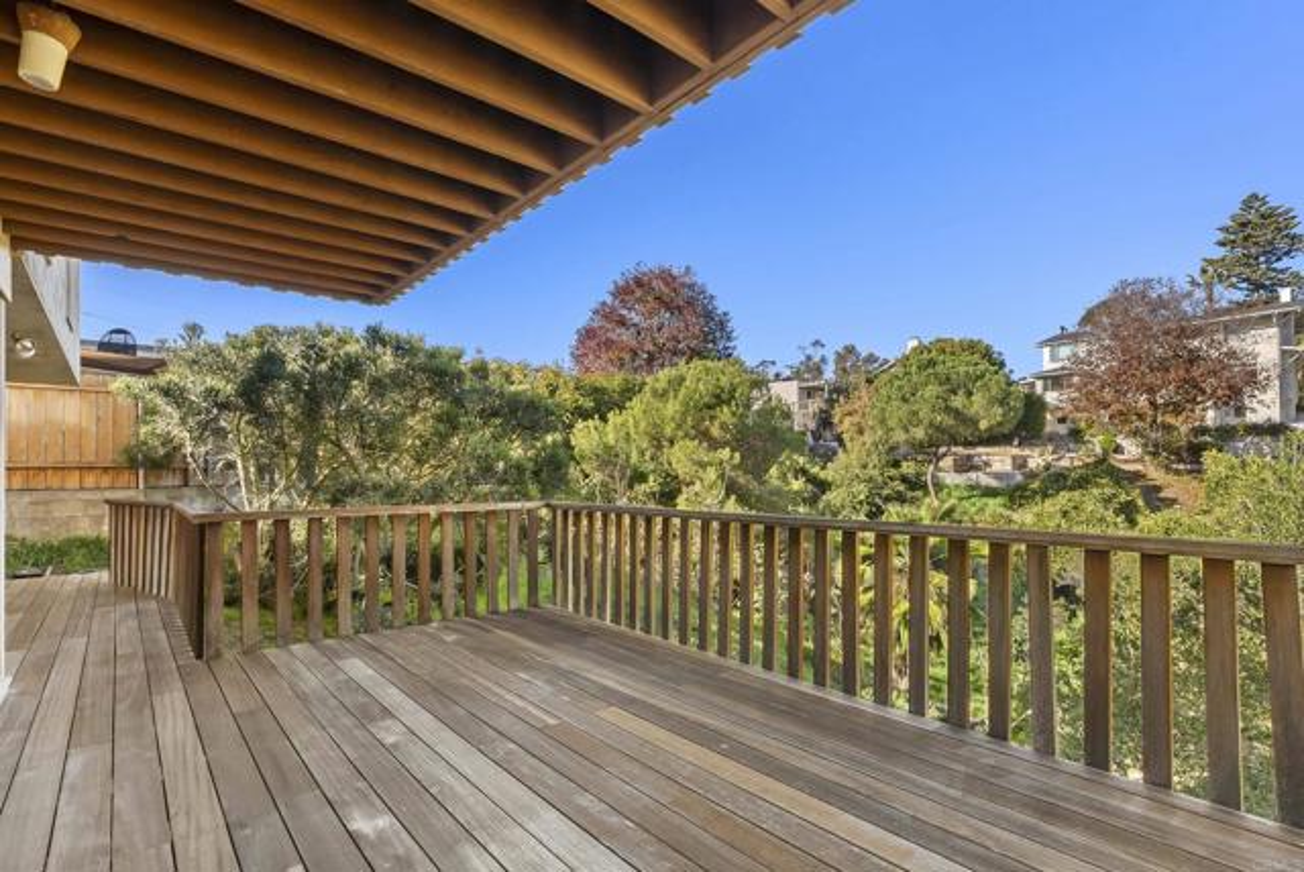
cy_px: 436
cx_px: 652
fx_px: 580
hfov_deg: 96.7
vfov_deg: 73.9
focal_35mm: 16
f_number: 9
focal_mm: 16
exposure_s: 1/60
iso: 400
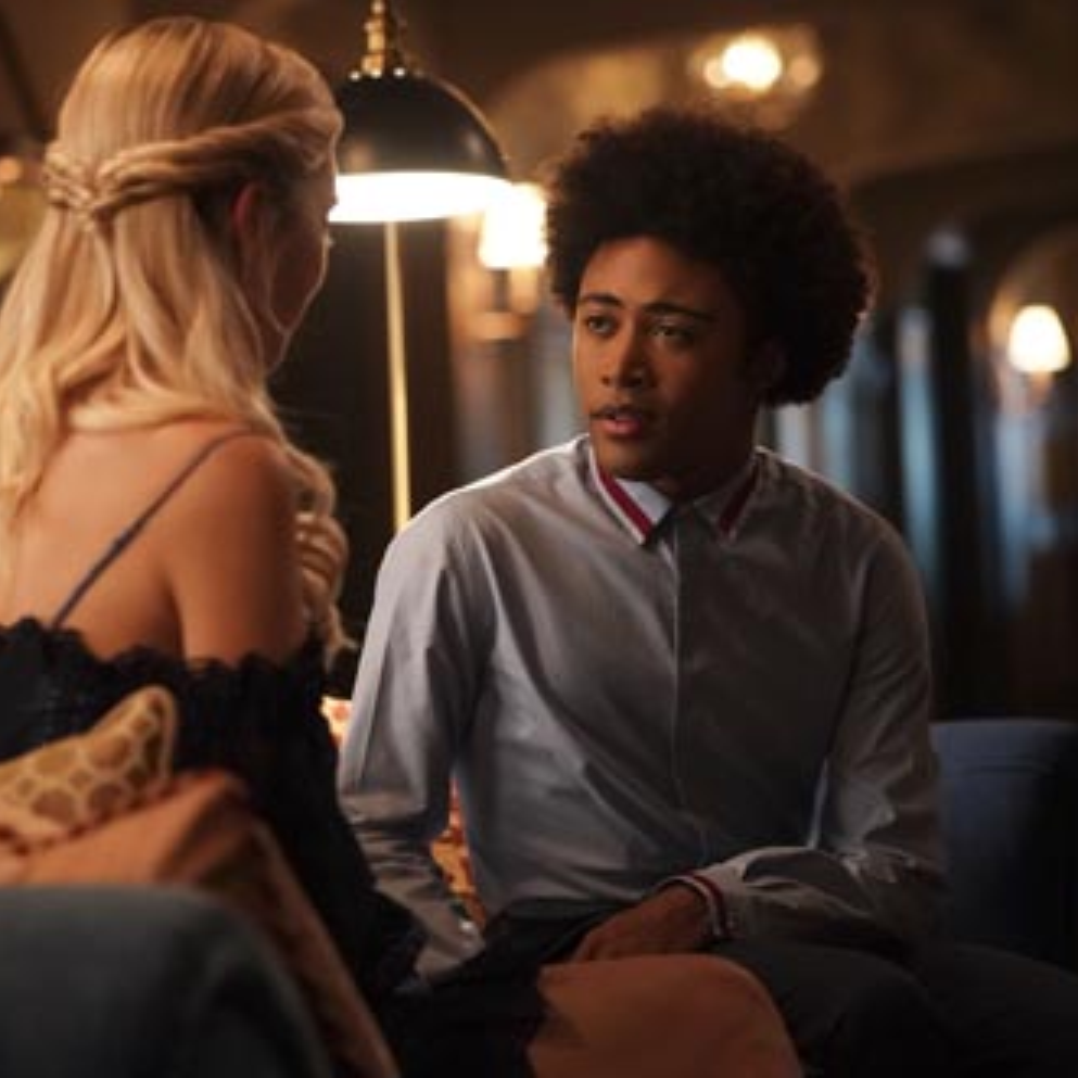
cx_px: 414
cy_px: 539
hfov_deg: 14.3
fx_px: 4298
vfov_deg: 14.3
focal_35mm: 122
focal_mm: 95
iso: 10000
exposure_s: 1/80
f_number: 2.8
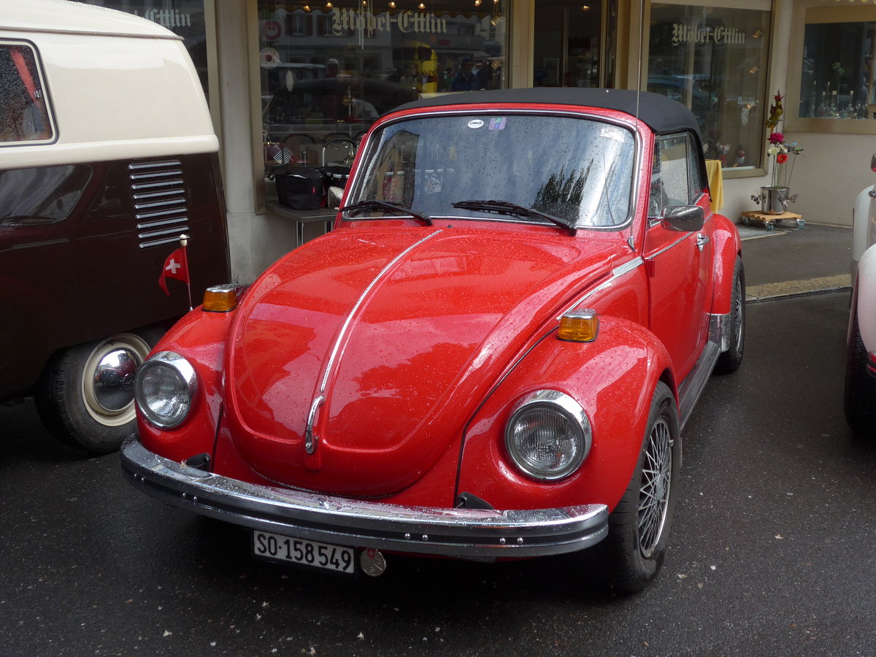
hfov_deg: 47.9
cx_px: 438
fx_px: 987
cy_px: 328
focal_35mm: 39
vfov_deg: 36.8
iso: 80
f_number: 2.8
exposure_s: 1/640
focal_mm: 8
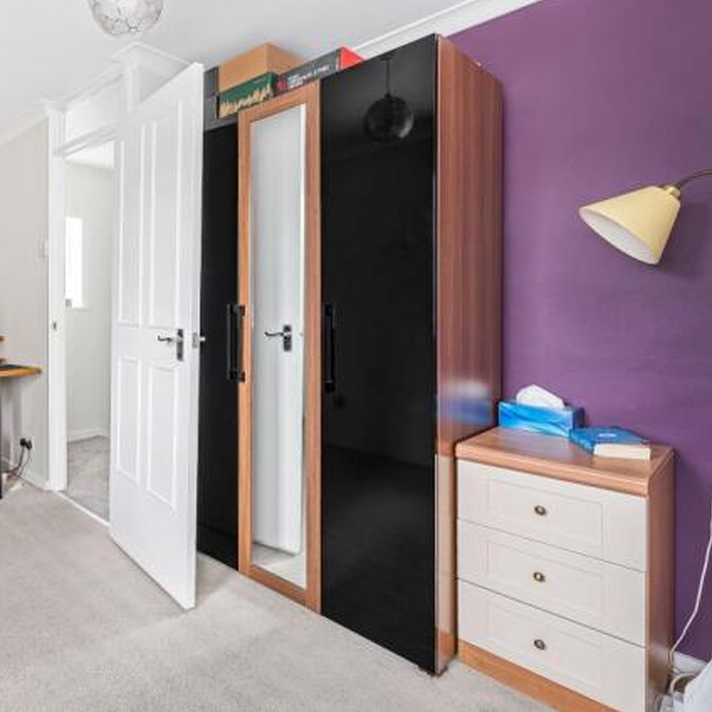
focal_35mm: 21
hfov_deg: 67.1
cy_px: 347
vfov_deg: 72.1
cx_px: 169
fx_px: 489
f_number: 8
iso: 100
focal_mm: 16
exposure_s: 1/2.5
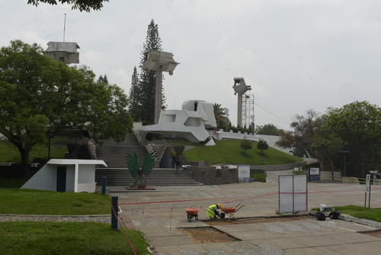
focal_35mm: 39
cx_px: 190
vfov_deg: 34.3
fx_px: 413
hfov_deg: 49.5
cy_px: 128
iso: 500
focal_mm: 26
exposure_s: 1/500
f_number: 14
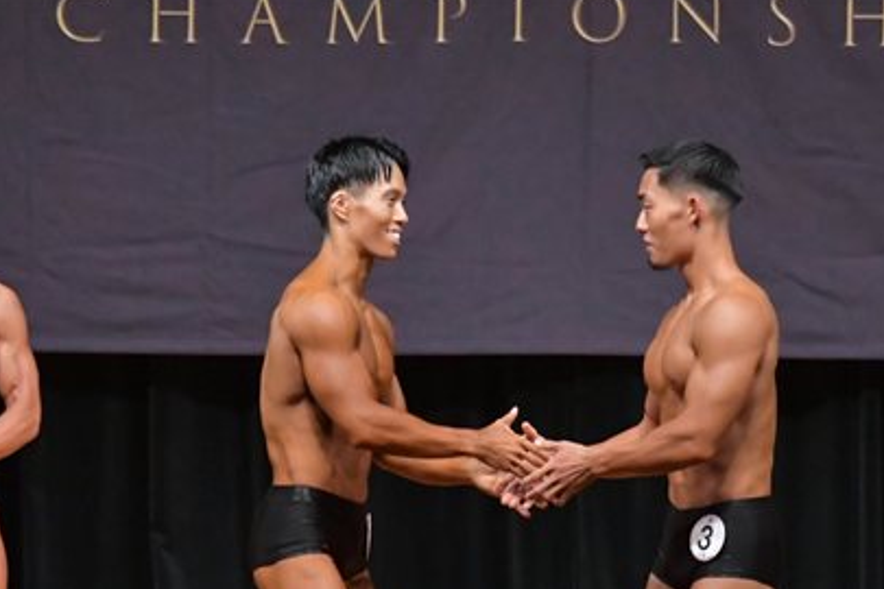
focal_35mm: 415
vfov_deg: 3.3
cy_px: 552
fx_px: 10190
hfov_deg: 5.0
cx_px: 451
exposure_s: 1/400
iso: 6400
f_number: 5.6
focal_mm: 145
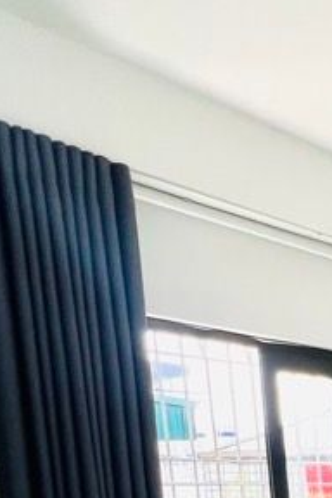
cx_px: 572
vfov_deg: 31.0
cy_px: 664
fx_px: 664
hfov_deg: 20.9
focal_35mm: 48
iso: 32
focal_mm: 1.57
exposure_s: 1/99
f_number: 1.8
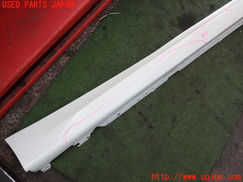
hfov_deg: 60.0
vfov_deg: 46.8
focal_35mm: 30
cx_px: 122
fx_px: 211
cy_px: 91
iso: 200
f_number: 2.3
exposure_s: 1/60
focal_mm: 5.4
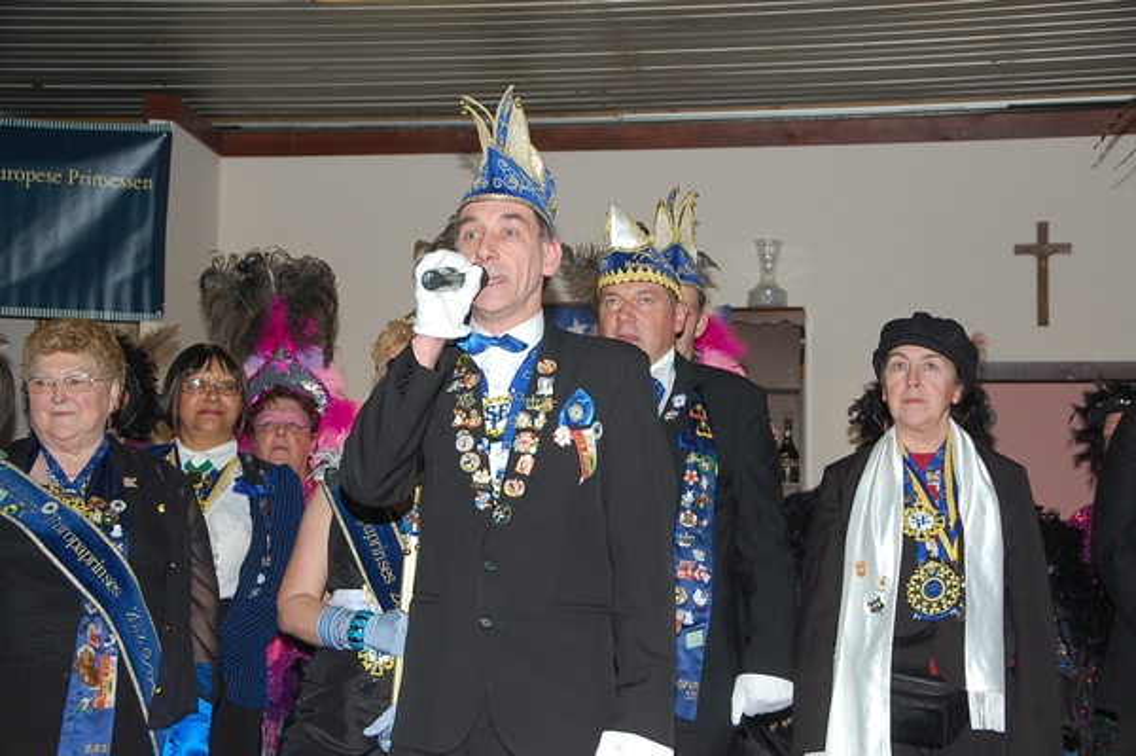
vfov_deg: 20.6
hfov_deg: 30.5
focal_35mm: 66
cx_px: 568
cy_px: 378
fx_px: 2081
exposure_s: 1/60
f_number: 4.8
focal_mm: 44
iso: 400
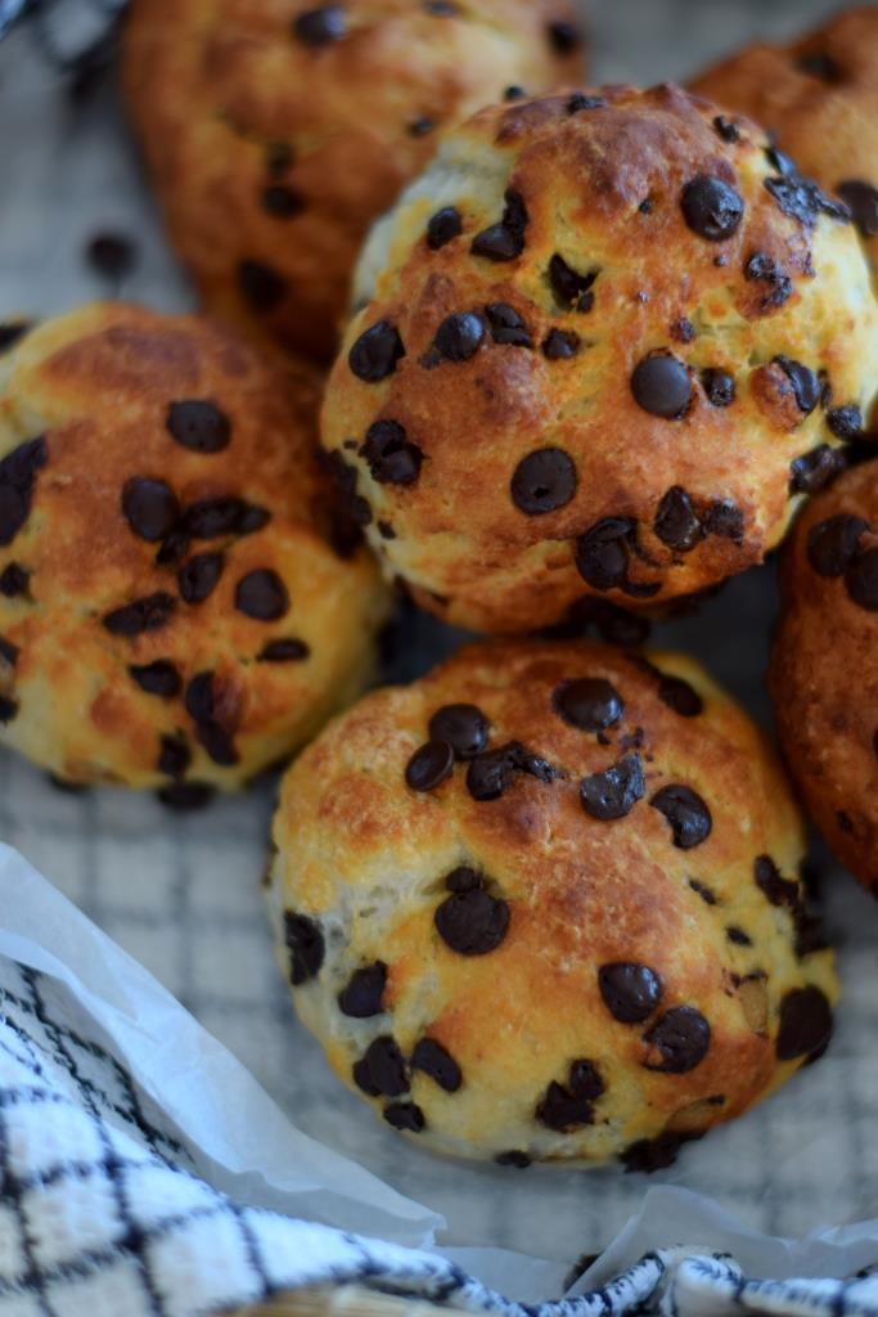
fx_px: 2743
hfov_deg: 18.2
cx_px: 439
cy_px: 658
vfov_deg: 27.0
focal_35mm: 75
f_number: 1.8
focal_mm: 50
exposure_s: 1/60
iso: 125
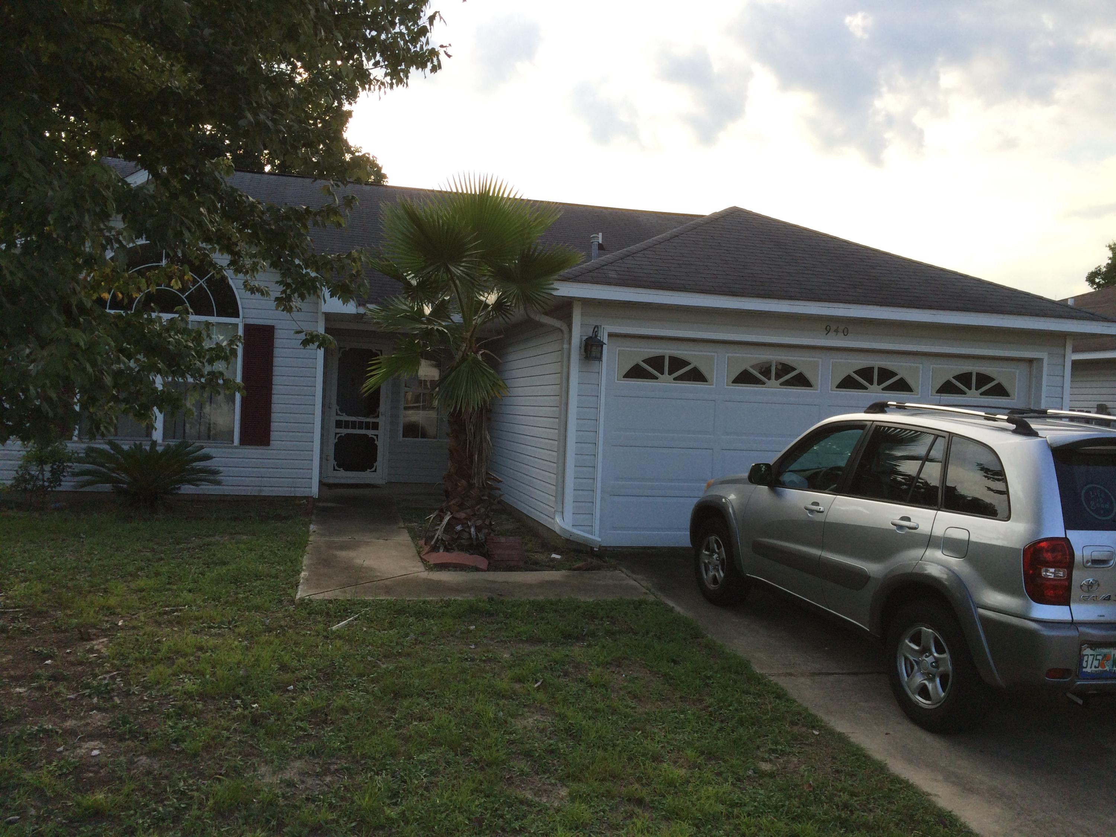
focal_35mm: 29
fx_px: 935
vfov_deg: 48.2
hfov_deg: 61.7
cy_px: 418
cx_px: 558
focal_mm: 4.15
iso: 50
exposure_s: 1/1001
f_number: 2.2
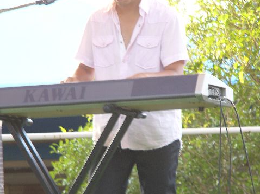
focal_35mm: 256
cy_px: 100
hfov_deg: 7.7
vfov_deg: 5.8
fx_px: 1922
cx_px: 130
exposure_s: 1/30
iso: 50
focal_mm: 31.8
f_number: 2.8
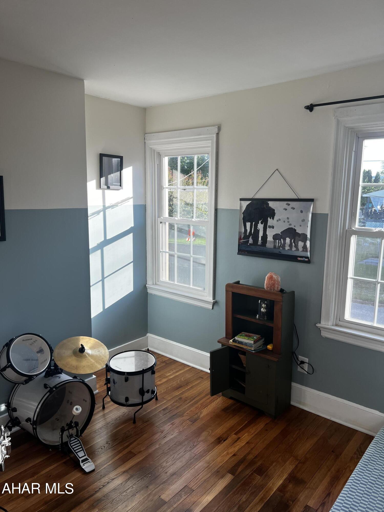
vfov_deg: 67.3
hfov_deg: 53.1
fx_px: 385
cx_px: 192
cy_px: 256
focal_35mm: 26
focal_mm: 5.7
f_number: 1.5
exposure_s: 1/265
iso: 40
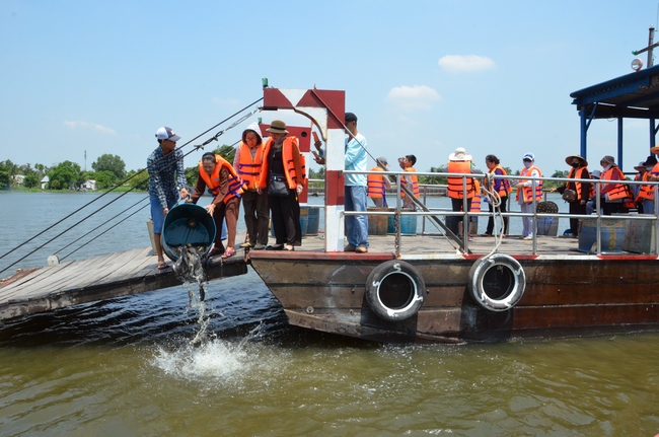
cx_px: 330
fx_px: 493
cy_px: 218
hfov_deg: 67.5
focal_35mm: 27
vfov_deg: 47.8
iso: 1600
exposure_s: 1/1000
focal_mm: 18
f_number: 16
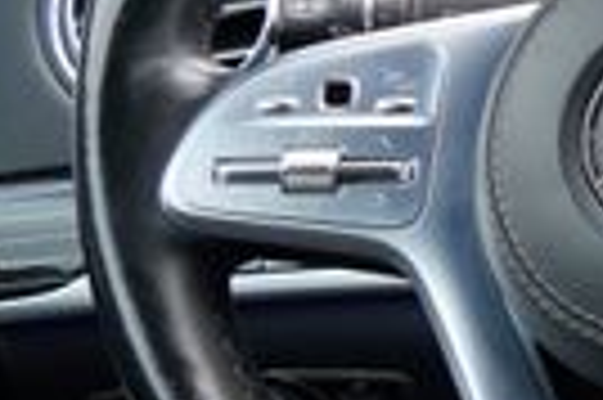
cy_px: 52
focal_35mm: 184
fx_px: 3078
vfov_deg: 7.4
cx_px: 2070
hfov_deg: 8.4
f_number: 4.5
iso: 100
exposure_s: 1/80
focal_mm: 24
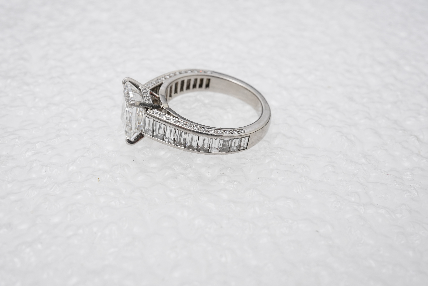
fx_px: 535
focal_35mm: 45
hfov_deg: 43.6
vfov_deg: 29.9
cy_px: 143
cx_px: 214
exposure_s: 1/125
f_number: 22
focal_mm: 30
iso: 500
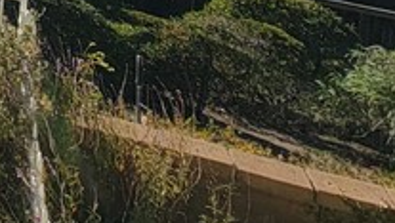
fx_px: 734
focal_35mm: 70
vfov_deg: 10.9
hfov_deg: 21.4
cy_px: -456
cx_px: -294
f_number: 2.2
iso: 50
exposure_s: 1/3185
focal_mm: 2.2
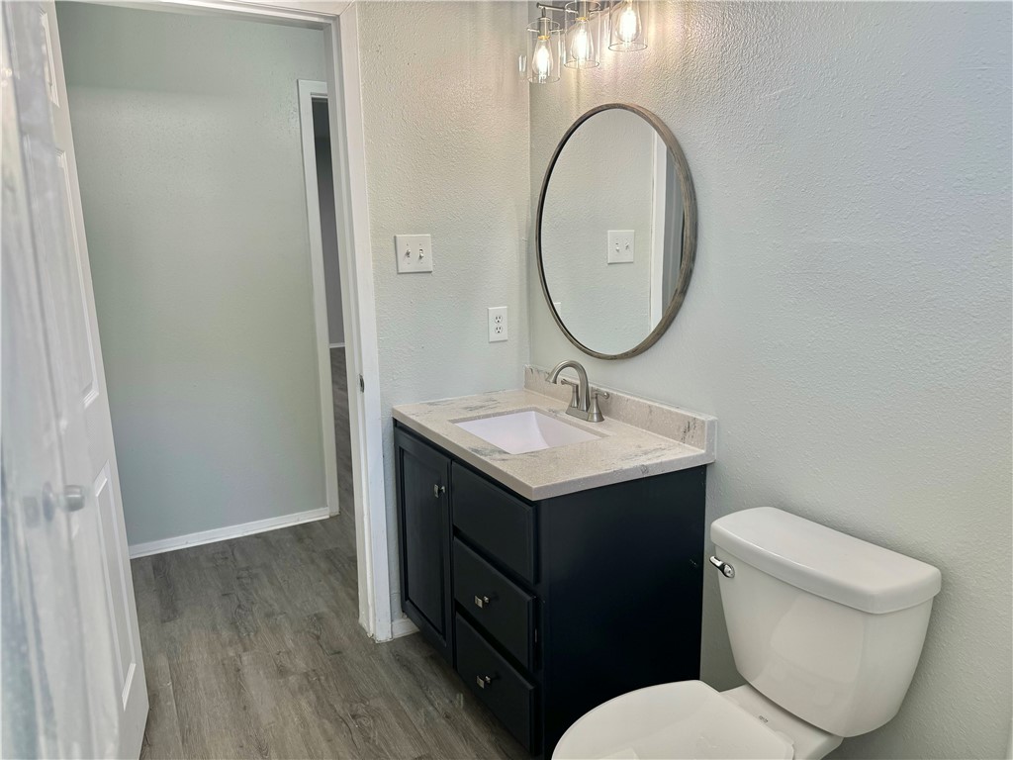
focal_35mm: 24
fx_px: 702
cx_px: 506
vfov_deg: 56.8
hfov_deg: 71.6
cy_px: 380
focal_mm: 6.76
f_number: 1.78
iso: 80
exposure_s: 1/120
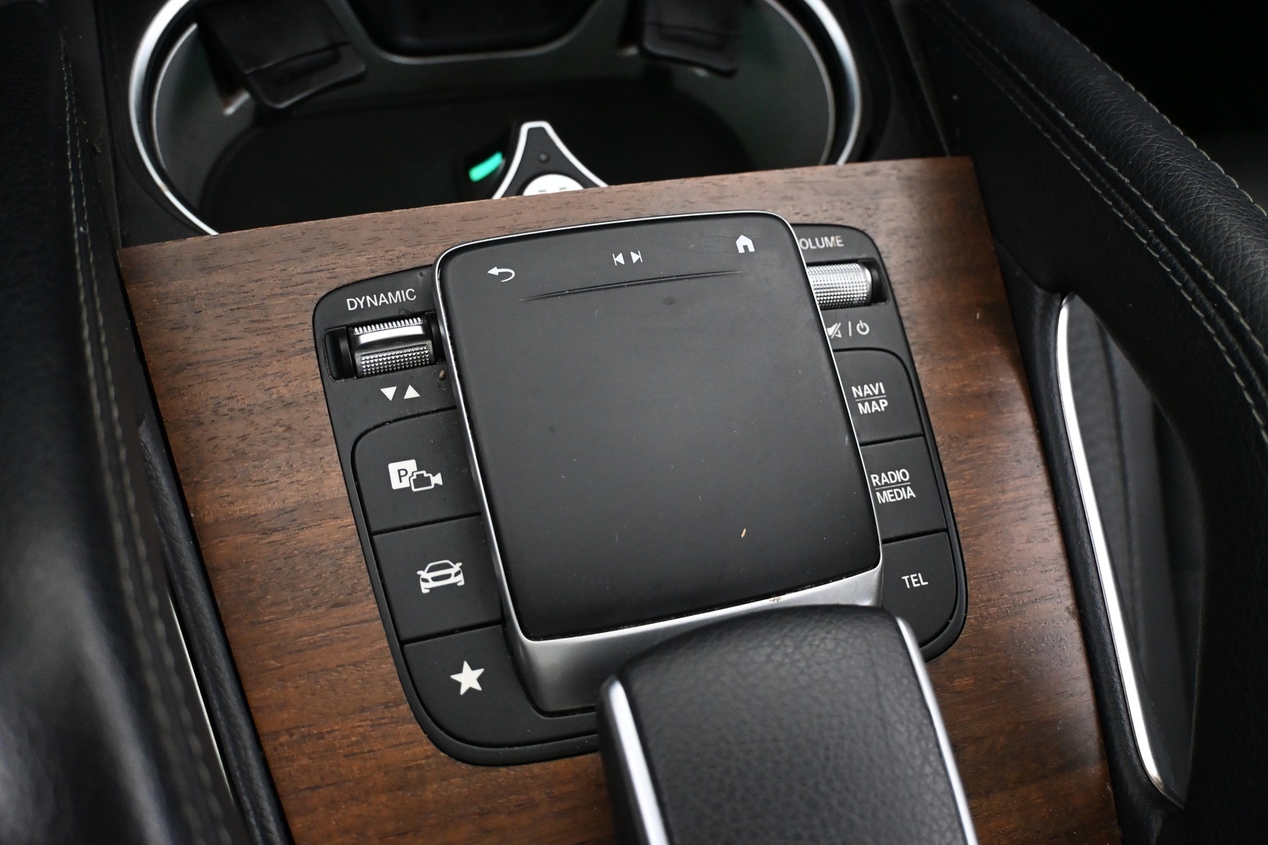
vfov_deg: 41.7
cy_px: 422
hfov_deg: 59.5
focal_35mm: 32
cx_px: 634
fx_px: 1109
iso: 4000
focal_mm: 21
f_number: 4
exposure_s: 1/30
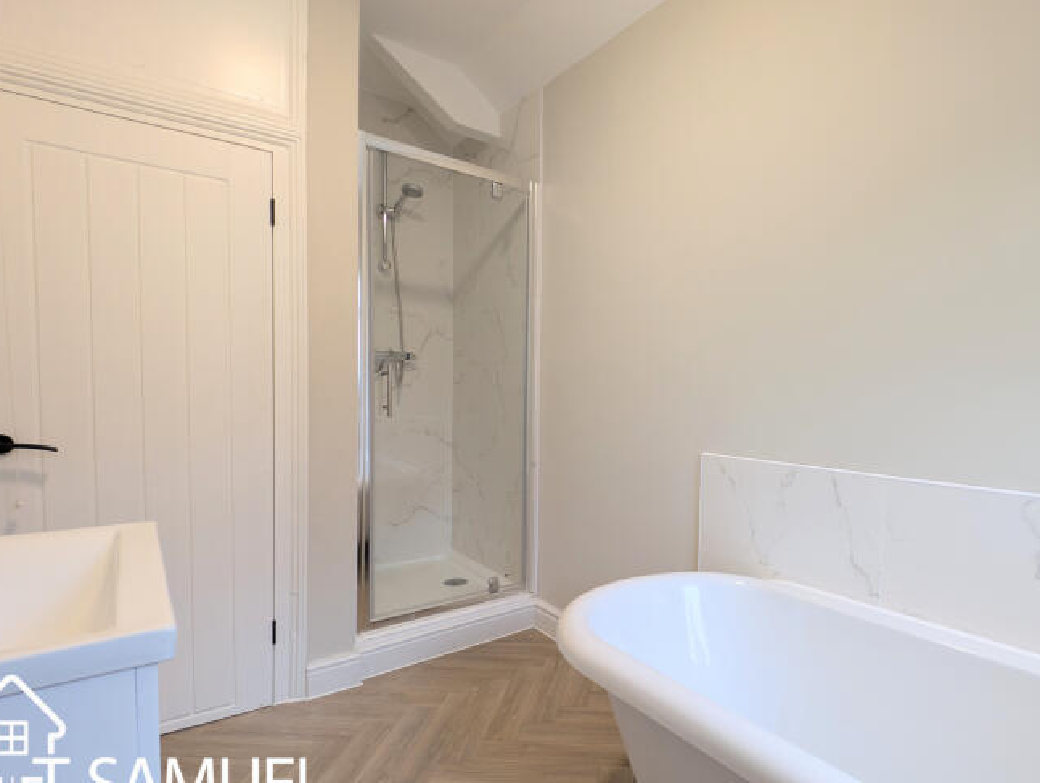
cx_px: 633
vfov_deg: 68.7
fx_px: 572
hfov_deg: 83.4
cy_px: 425
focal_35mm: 19
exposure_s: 1/20.9
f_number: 1.95
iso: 38
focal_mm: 2.23
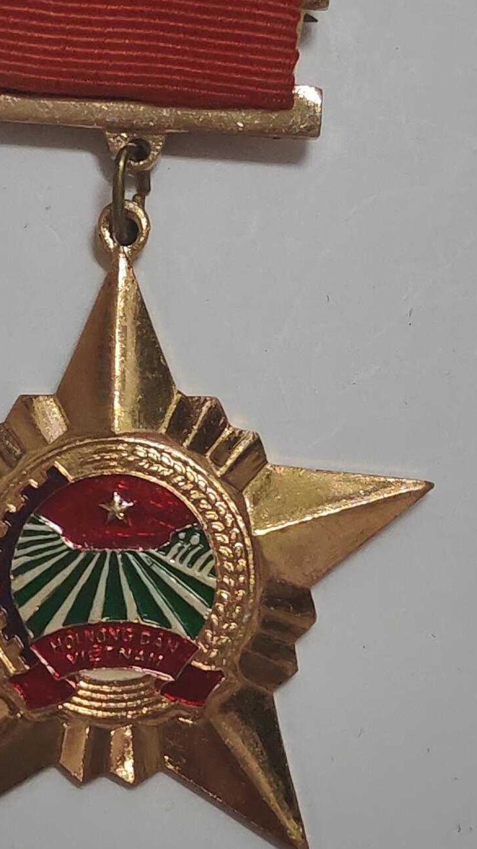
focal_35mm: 104
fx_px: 2339
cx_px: 73
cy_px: 414
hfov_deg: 11.6
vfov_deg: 20.6
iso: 400
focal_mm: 5.52
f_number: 1.95
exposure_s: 1/33
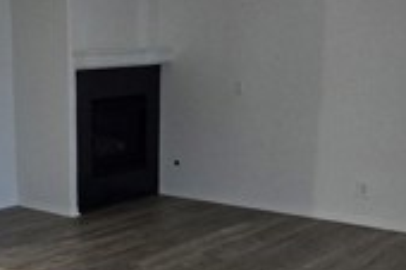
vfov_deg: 26.3
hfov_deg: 32.9
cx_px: -64
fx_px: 575
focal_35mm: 51
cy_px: 172
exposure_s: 1/60
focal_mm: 2.2
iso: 500
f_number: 2.2
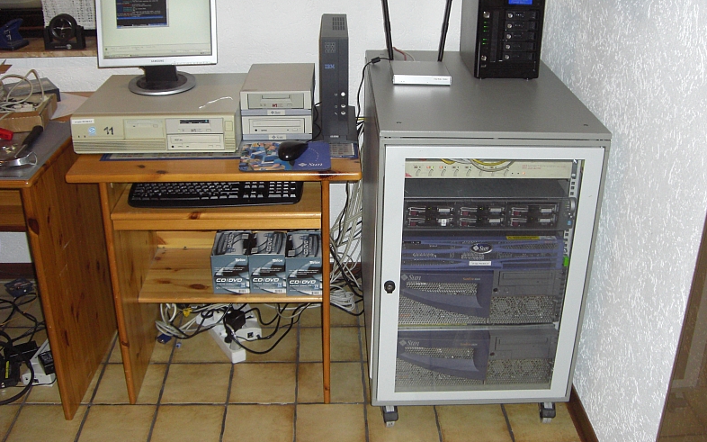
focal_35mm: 41
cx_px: 354
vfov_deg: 31.2
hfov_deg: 48.2
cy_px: 185
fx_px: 790
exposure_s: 1/60
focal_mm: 6.2
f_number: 2.7
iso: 200
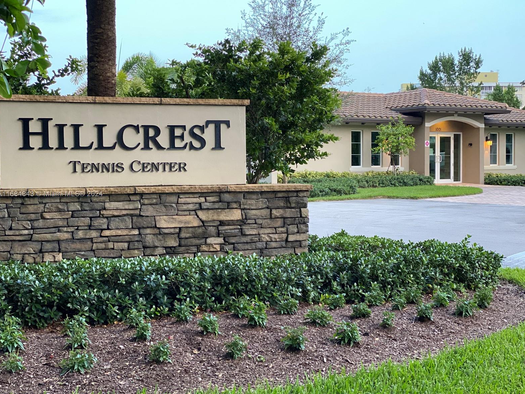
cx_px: 264
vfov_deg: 27.5
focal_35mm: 53
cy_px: 194
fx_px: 804
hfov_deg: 36.2
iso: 250
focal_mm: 6
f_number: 2
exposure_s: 1/122
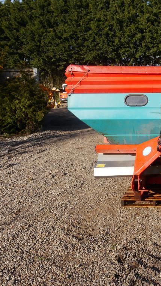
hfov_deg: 26.4
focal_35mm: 41
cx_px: 183
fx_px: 311
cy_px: 142
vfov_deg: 49.4
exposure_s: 1/320
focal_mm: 14
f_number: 7.1
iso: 160
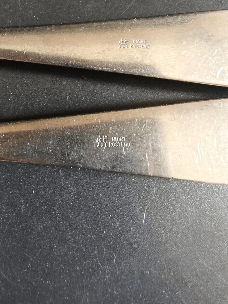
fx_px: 202
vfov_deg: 73.9
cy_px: 152
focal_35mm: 23
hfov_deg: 58.9
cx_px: 114
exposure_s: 1/36.3
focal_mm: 2.32
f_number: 2
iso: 640
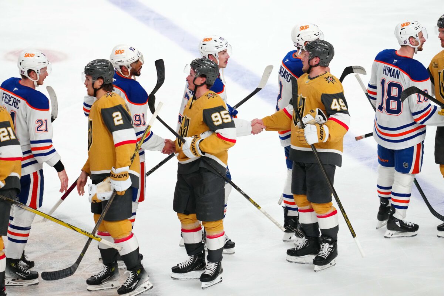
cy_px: 148
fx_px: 4933
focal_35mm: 400
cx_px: 222
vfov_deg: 3.4
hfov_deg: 5.2
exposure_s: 1/2000
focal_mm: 400
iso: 4000
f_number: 4
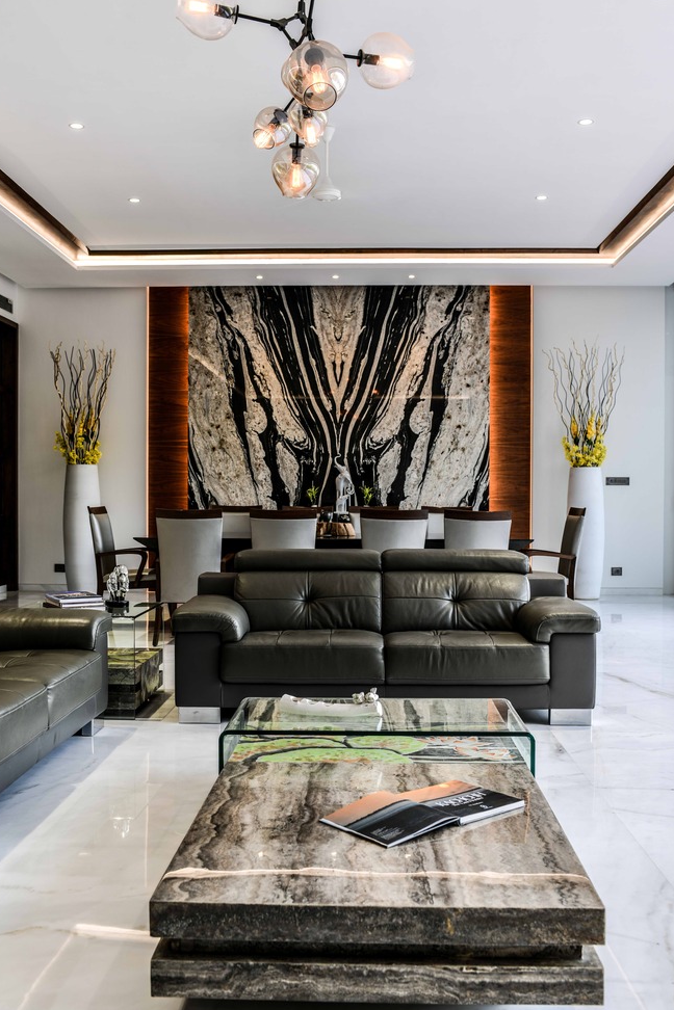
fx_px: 1011
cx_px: 331
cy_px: 519
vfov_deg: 53.1
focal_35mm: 36
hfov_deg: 36.9
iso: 31
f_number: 5
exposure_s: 1/6
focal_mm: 35
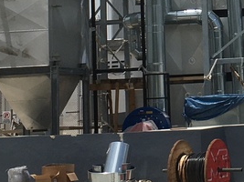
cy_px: -63
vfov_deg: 10.4
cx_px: 283
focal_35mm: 139
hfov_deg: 13.8
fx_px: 979
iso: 25
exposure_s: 1/3077
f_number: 2.2
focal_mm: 4.15
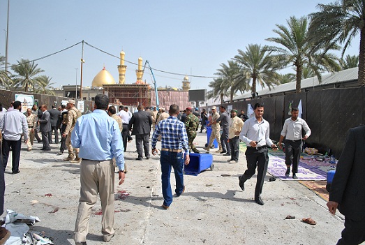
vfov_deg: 48.1
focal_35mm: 27
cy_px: 122
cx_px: 182
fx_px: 274
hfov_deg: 67.3
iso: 400
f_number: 4
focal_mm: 18
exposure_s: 1/3200
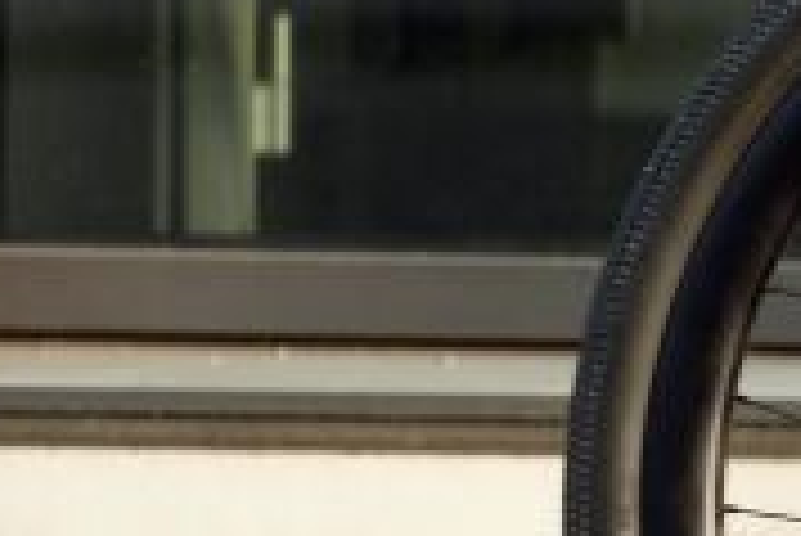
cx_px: 2444
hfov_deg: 3.5
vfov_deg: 2.4
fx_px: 12603
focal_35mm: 566
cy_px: -144
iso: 320
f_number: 2.5
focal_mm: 56
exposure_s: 1/1000
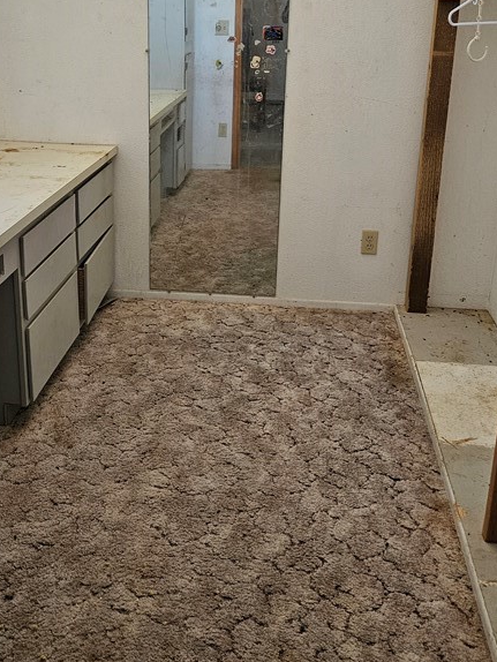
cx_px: 224
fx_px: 784
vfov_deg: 45.3
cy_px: 245
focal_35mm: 41
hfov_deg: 35.1
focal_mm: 5.4
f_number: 1.8
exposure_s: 1/120
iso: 640
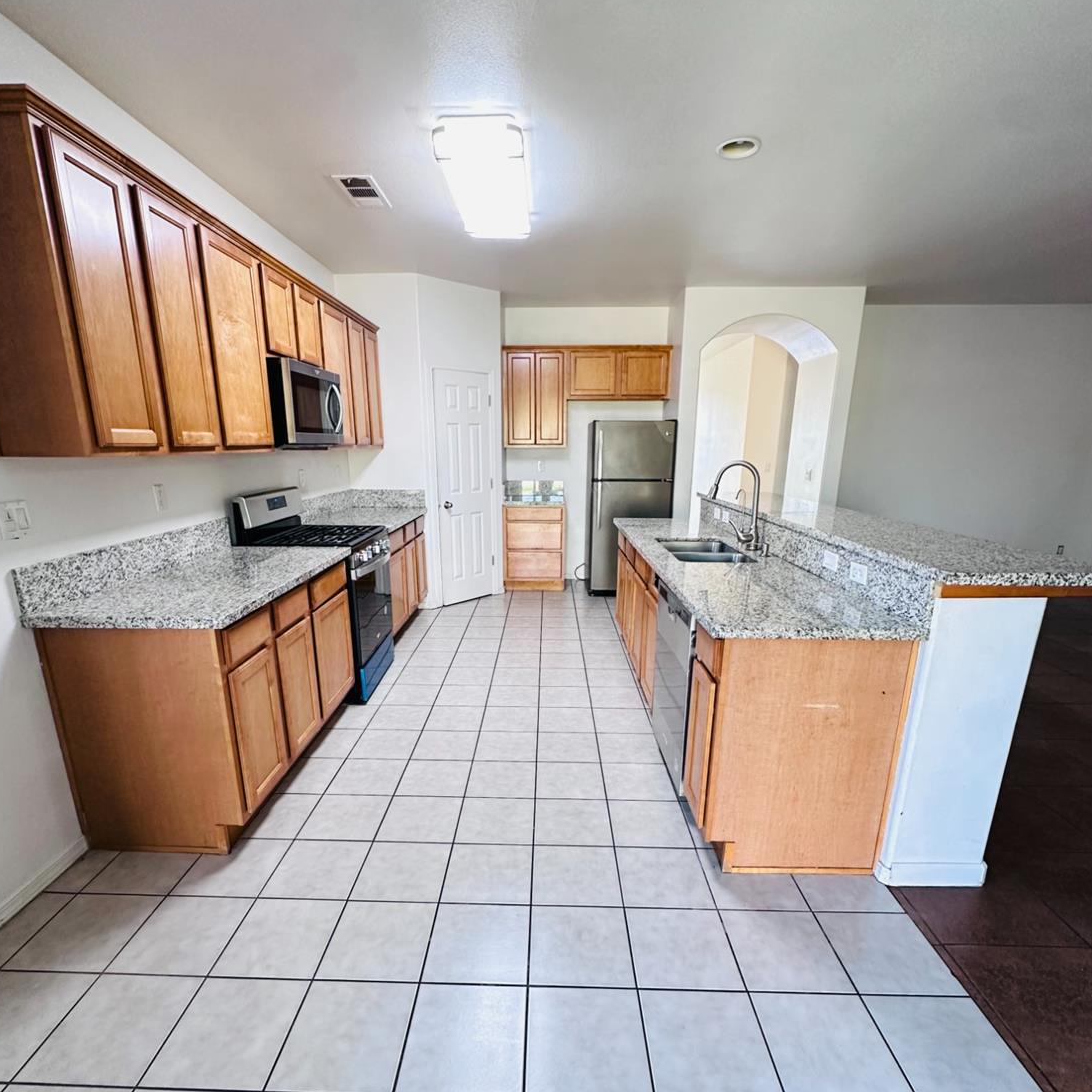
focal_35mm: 17
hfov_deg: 84.0
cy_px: 611
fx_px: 607
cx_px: 534
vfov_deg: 83.6
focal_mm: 2.22
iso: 250
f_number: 2.2
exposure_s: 1/60
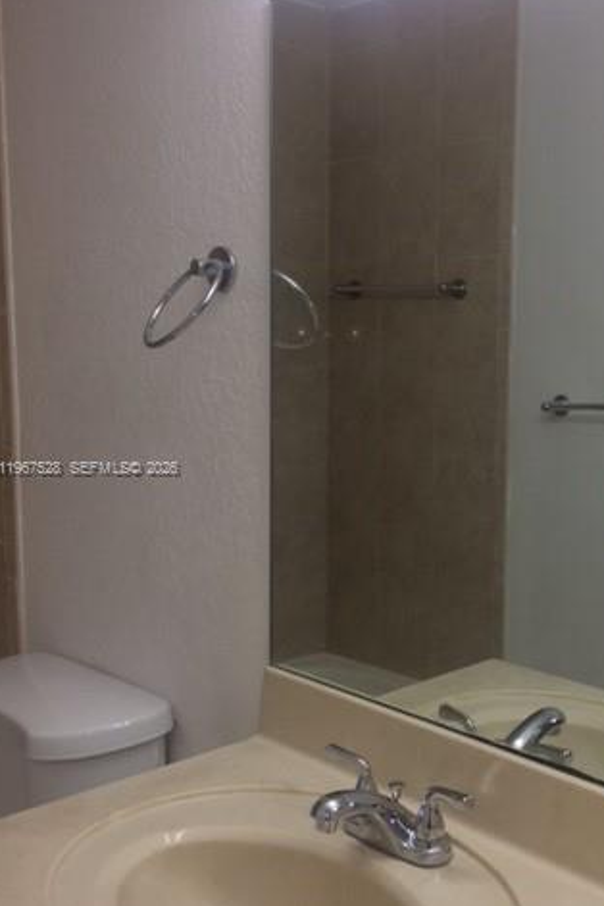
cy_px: 469
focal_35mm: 41
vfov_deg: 47.4
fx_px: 1032
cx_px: 448
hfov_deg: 32.1
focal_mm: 4.15
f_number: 2.2
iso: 32
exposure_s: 1/44
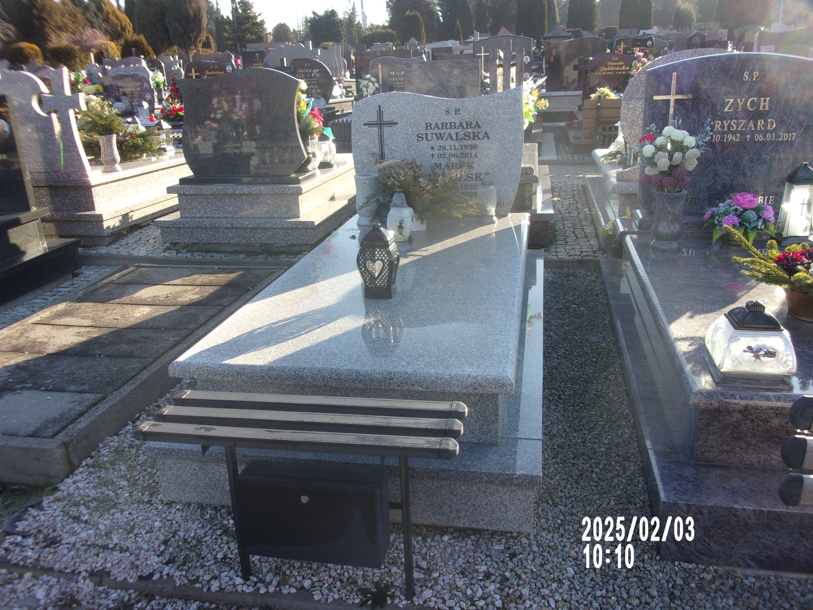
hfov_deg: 63.4
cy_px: 305
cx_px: 406
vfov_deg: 49.7
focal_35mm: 28
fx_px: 658
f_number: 3.9
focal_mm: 5.1
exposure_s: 1/180
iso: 80
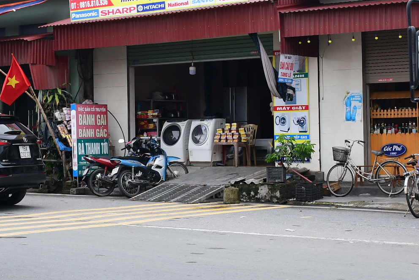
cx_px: 196
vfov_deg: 16.2
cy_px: 79
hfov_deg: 24.2
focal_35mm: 84
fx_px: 978
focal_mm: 20
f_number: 7.1
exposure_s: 1/200
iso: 250
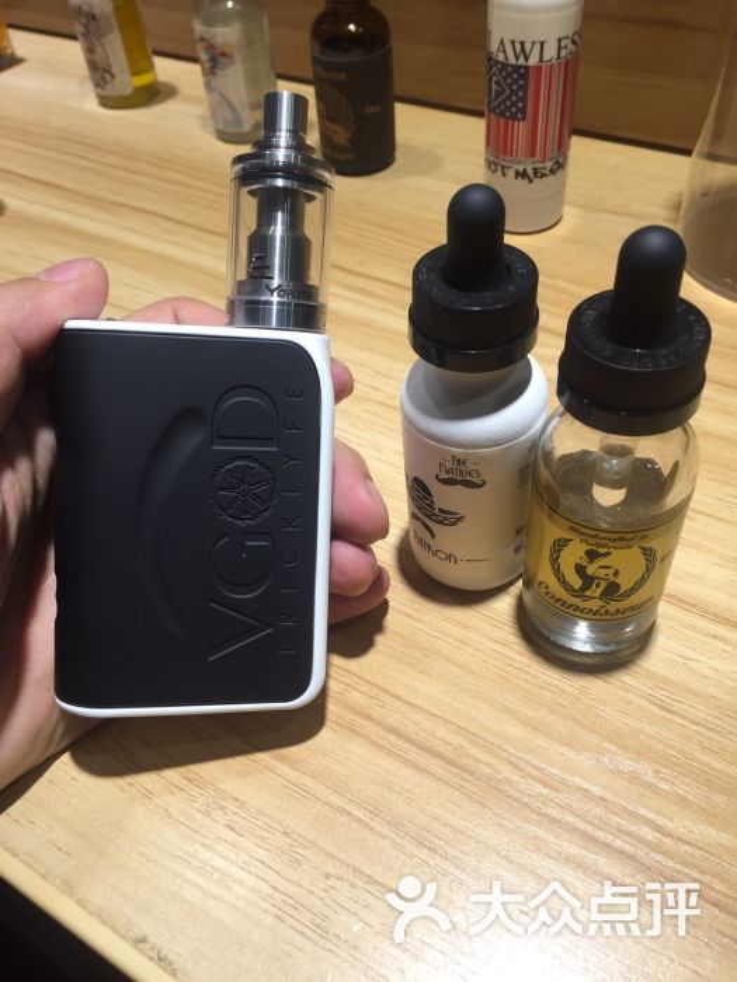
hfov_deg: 48.2
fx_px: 823
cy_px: 491
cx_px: 368
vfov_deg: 61.7
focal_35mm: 29
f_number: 2.2
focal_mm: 4.15
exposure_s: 1/100
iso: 50
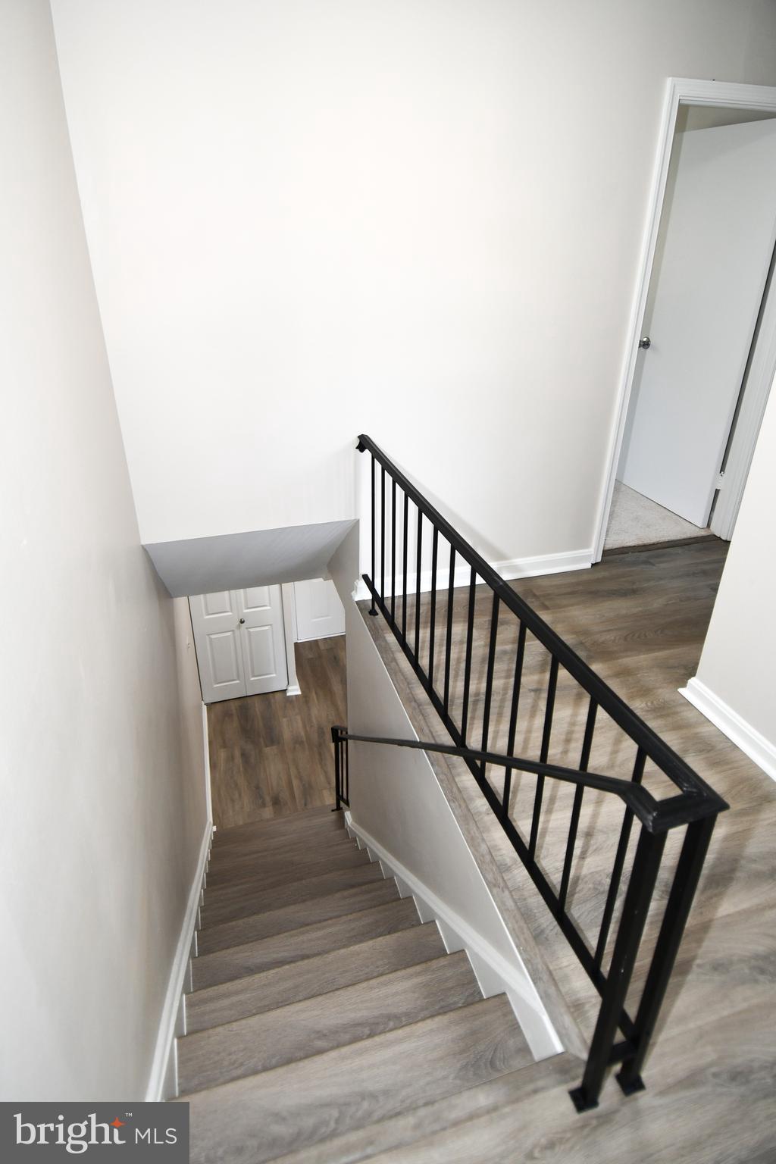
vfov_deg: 90.0
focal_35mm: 18
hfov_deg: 67.4
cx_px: 388
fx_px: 582
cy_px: 582
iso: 320
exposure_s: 1/60
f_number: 4
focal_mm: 12
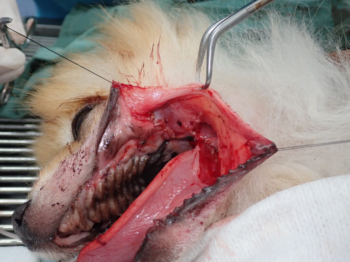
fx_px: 354
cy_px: 131
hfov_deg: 52.6
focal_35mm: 35
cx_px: 175
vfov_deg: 40.7
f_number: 2.6
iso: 320
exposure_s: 1/125
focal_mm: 6.42
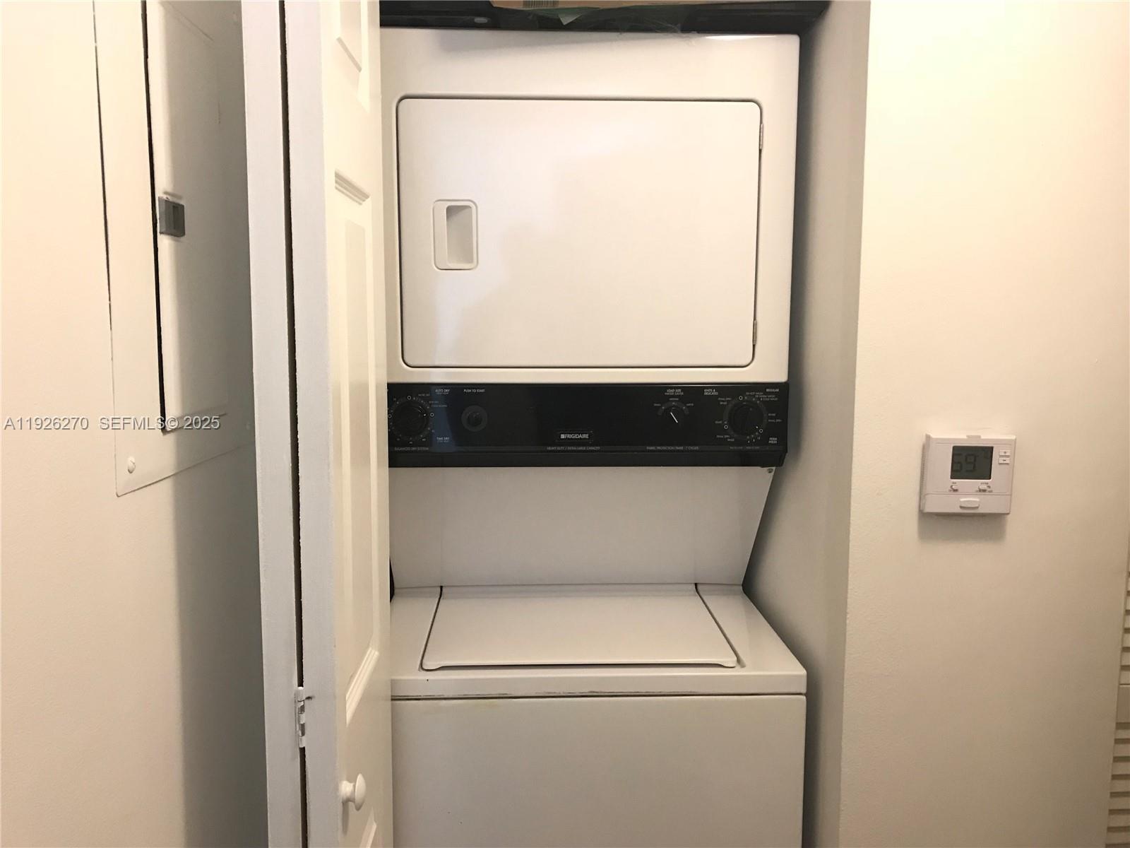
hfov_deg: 63.4
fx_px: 914
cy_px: 424
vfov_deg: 49.7
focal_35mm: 28
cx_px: 565
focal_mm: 3.99
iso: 80
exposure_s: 1/15
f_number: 1.8
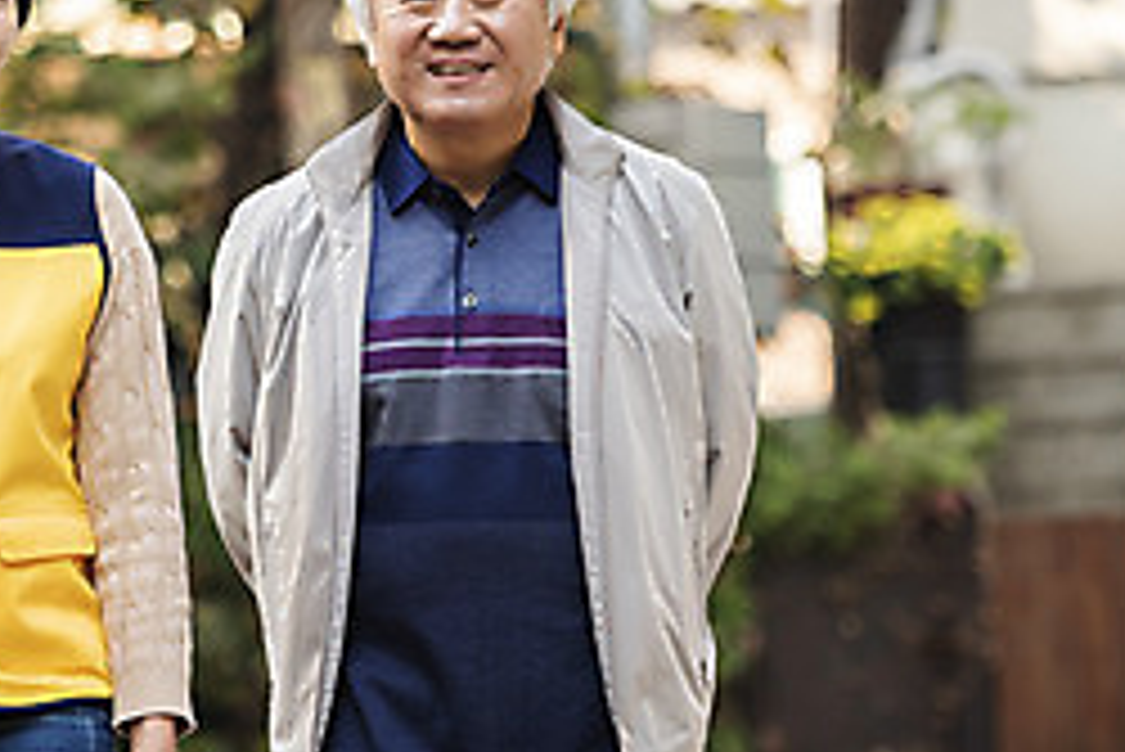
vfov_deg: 4.9
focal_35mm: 278
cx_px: 304
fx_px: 8692
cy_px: -5
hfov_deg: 7.4
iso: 200
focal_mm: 116
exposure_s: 1/250
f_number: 2.8
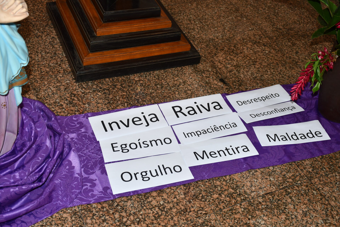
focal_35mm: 48
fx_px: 453
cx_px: 170
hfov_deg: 41.1
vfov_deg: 28.1
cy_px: 114
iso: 400
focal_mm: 32
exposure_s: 1/125
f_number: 4
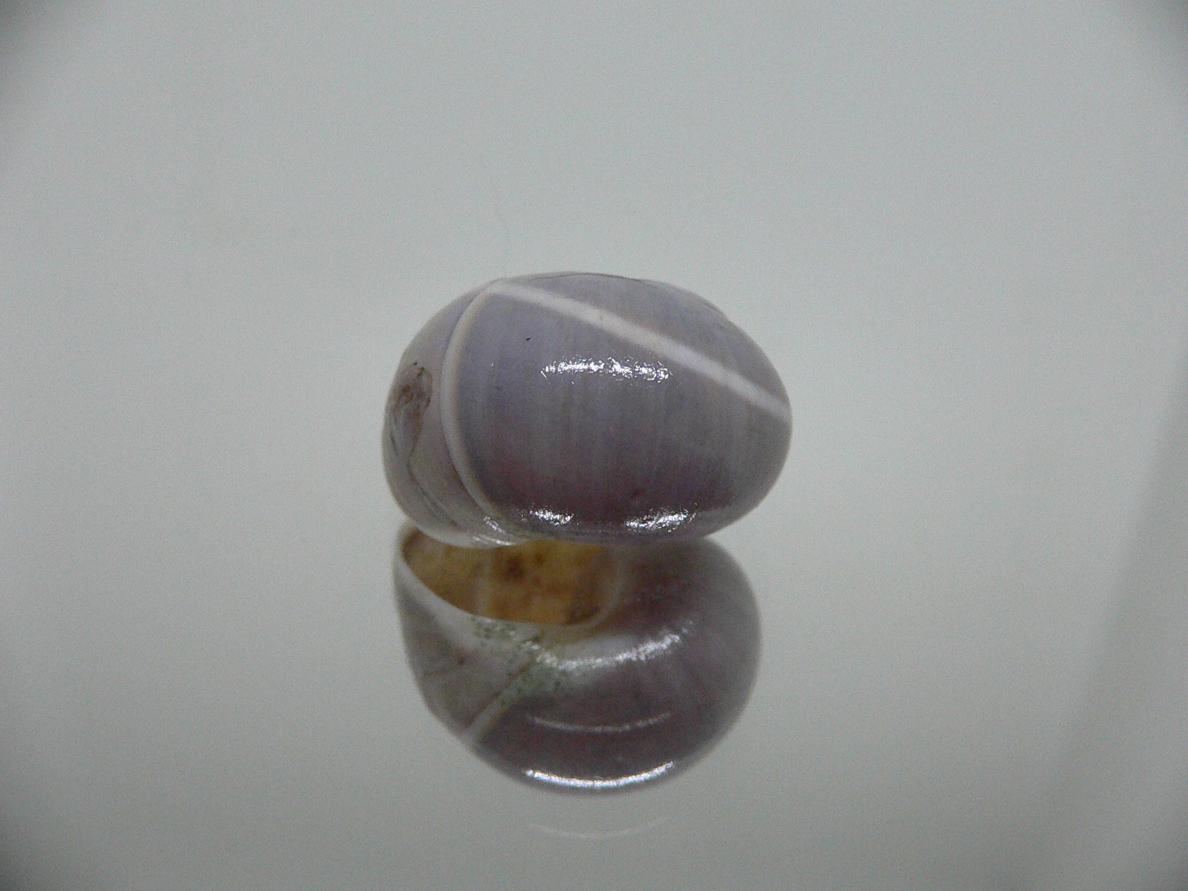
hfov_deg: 52.6
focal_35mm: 35
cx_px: 594
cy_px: 446
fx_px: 1201
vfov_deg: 40.7
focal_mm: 4.6
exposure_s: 1/50
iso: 200
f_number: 2.8
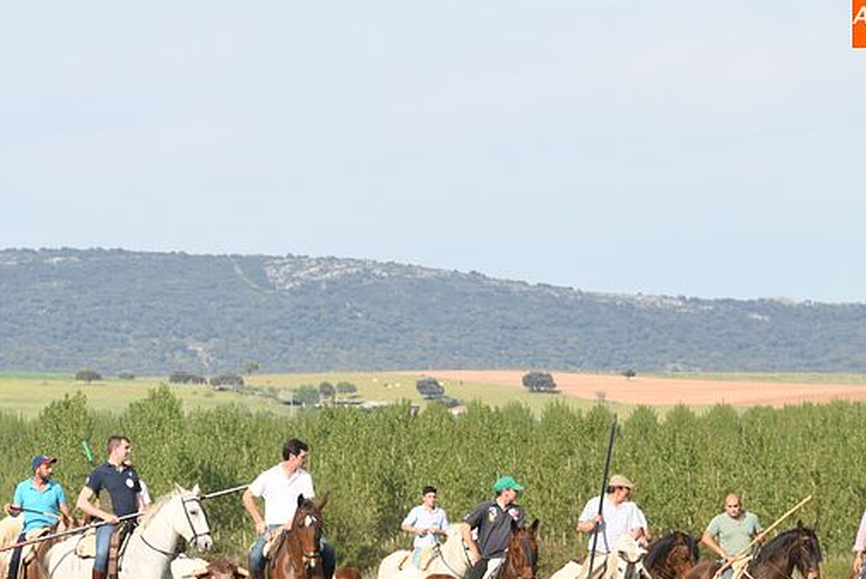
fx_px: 8087
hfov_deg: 6.1
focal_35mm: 336
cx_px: 234
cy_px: 426
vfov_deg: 4.1
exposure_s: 1/250
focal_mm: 200
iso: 200
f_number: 9
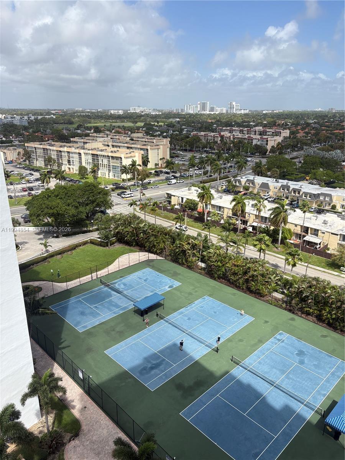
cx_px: 172
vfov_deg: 67.3
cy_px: 230
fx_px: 346
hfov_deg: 53.1
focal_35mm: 26
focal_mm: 5.96
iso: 50
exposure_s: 1/3125
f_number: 1.6
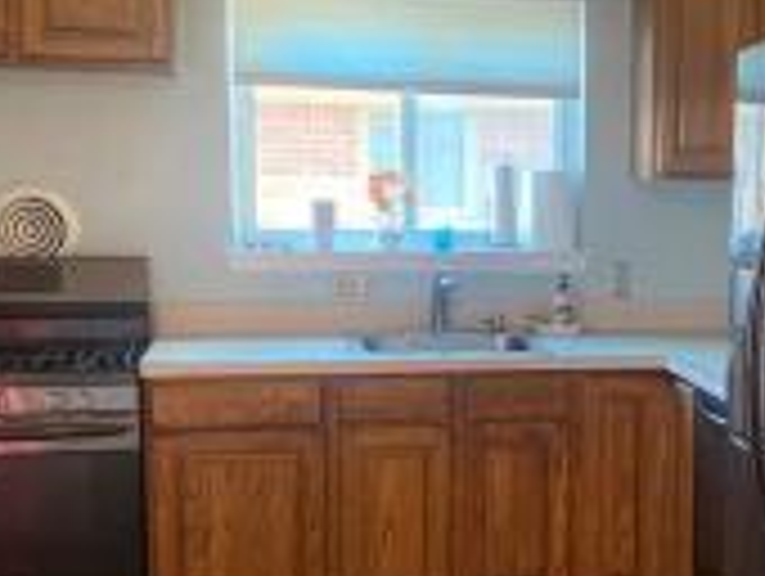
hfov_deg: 31.0
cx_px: 585
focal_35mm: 61
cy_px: 378
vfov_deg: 24.0
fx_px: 1350
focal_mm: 4.25
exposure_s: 1/60
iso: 500
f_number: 1.8
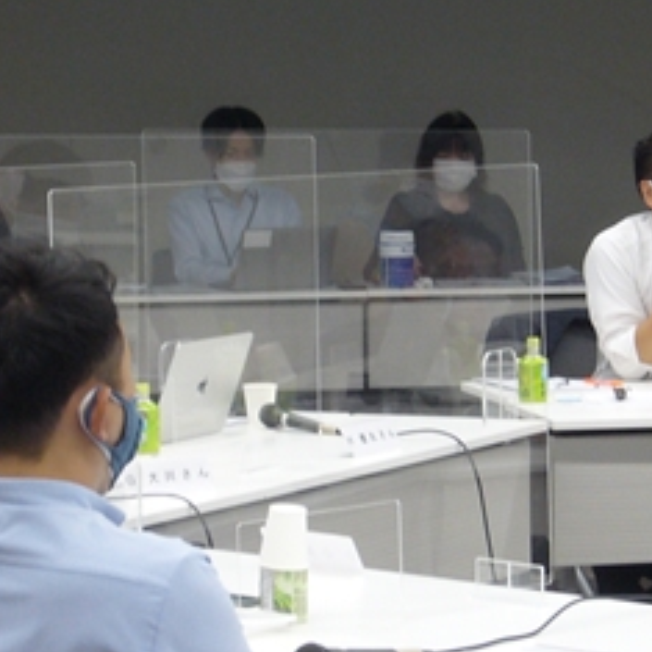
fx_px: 3687
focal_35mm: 173
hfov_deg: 10.1
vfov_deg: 10.1
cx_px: 463
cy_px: 190
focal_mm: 12.2
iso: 100
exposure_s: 1/13
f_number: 4.1
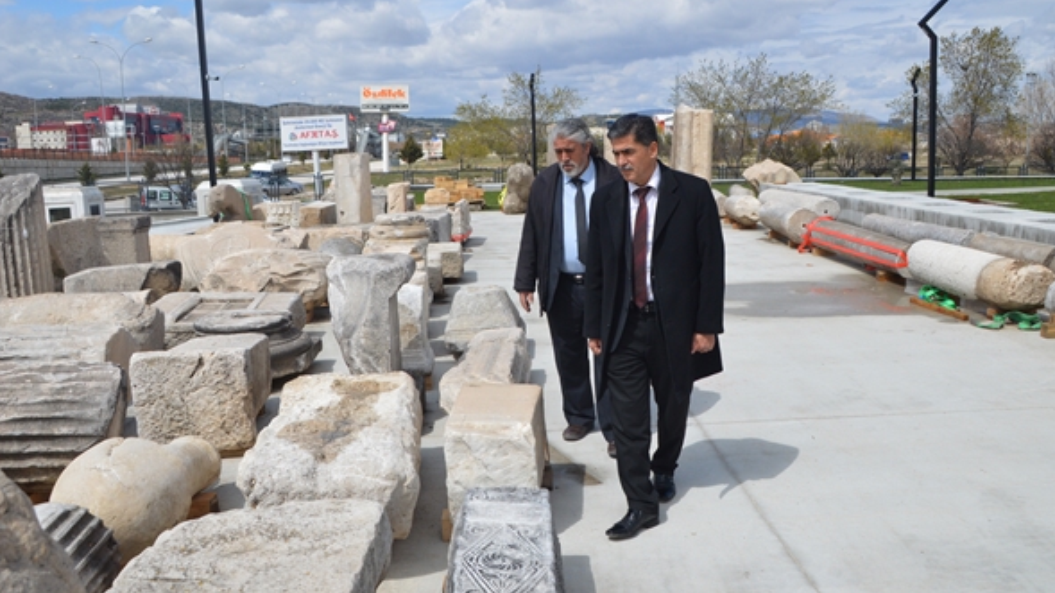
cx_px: 536
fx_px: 895
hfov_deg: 61.0
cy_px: 270
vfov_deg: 36.6
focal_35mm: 32
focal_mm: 20
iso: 400
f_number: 7.1
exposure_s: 1/2000
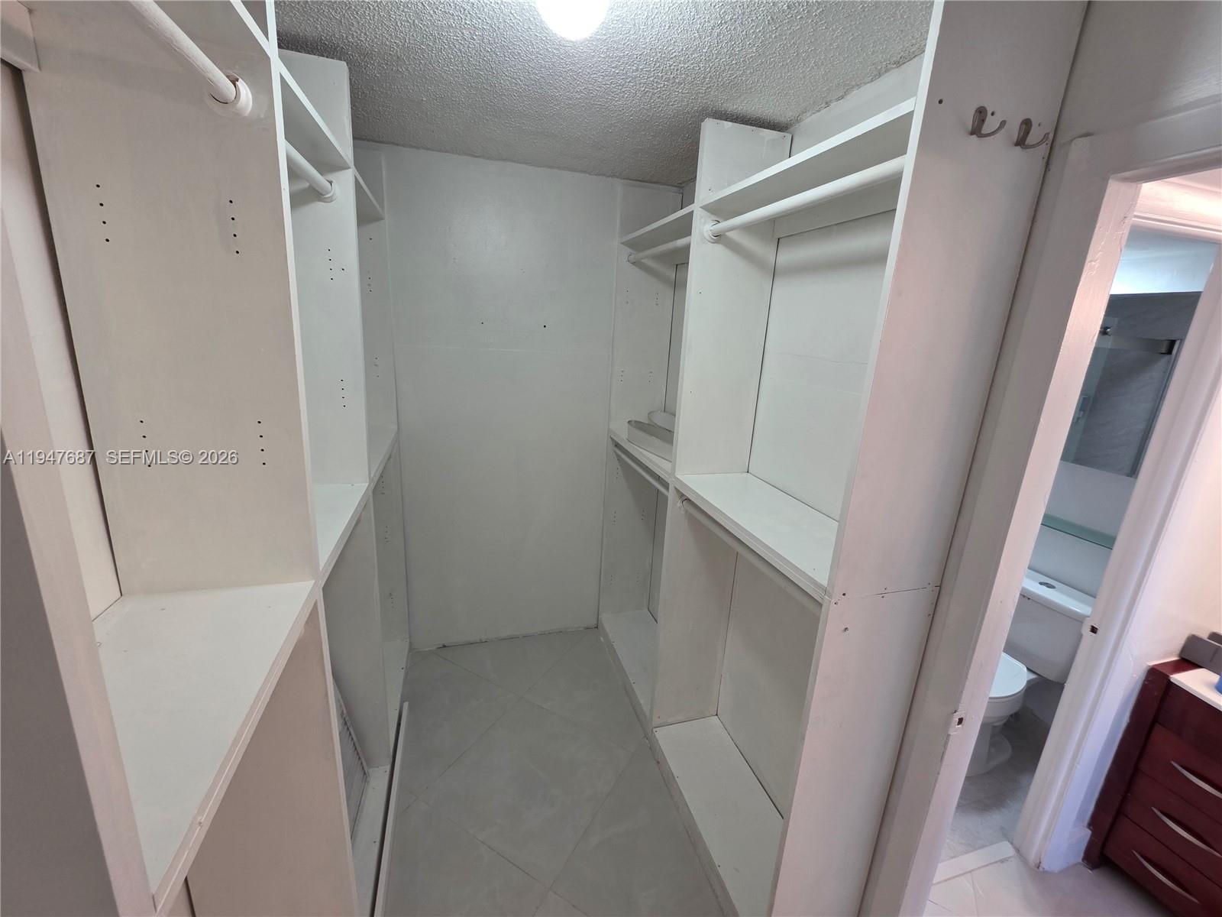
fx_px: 459
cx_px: 611
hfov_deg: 106.2
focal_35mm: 13
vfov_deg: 89.9
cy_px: 458
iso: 160
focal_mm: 2.2
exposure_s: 1/60
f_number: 1.9
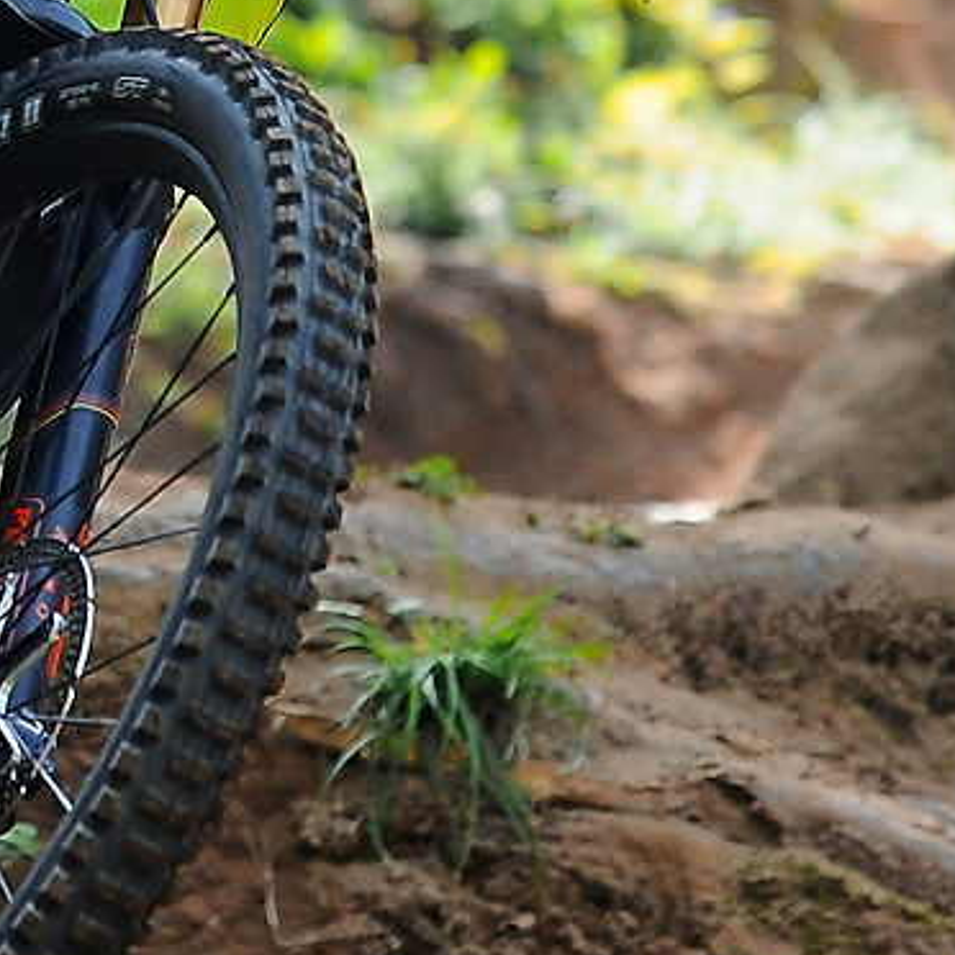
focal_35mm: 575
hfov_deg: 3.0
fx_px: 17947
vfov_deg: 3.0
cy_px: -107
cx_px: -495
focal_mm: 105
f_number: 3.2
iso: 640
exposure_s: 1/1250
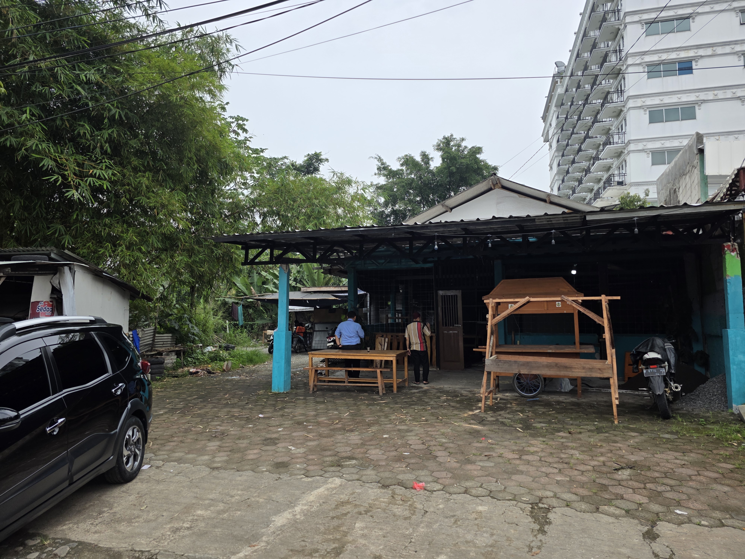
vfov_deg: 58.9
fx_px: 495
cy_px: 280
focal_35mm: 23
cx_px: 372
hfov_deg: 73.9
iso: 80
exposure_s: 1/3446
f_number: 1.7
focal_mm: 6.3
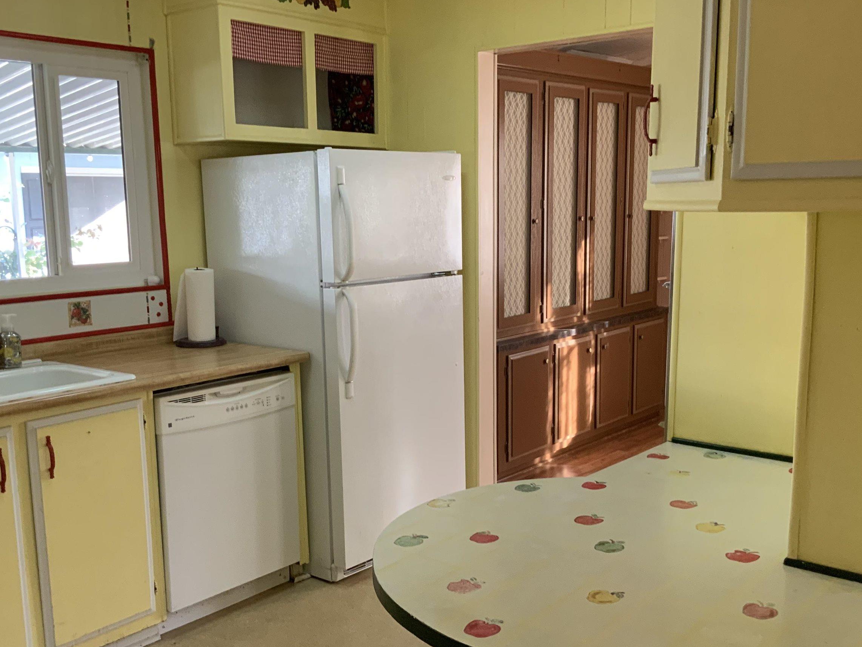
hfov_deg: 47.8
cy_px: 366
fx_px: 971
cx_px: 411
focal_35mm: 39
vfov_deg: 36.8
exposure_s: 1/60
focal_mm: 3
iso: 125
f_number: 1.8
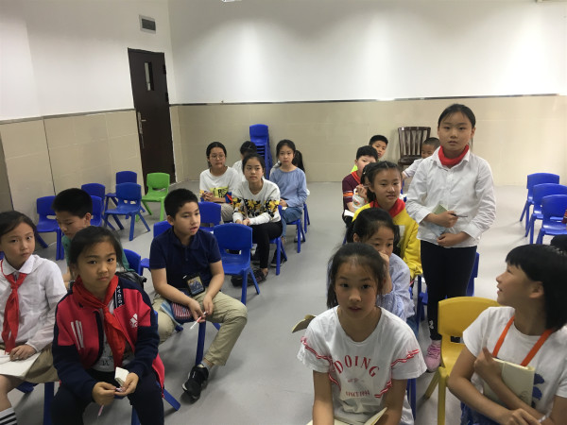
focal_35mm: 29
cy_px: 212
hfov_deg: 61.7
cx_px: 284
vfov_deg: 48.2
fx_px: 475
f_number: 2.2
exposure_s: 1/33
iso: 100
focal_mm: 4.15
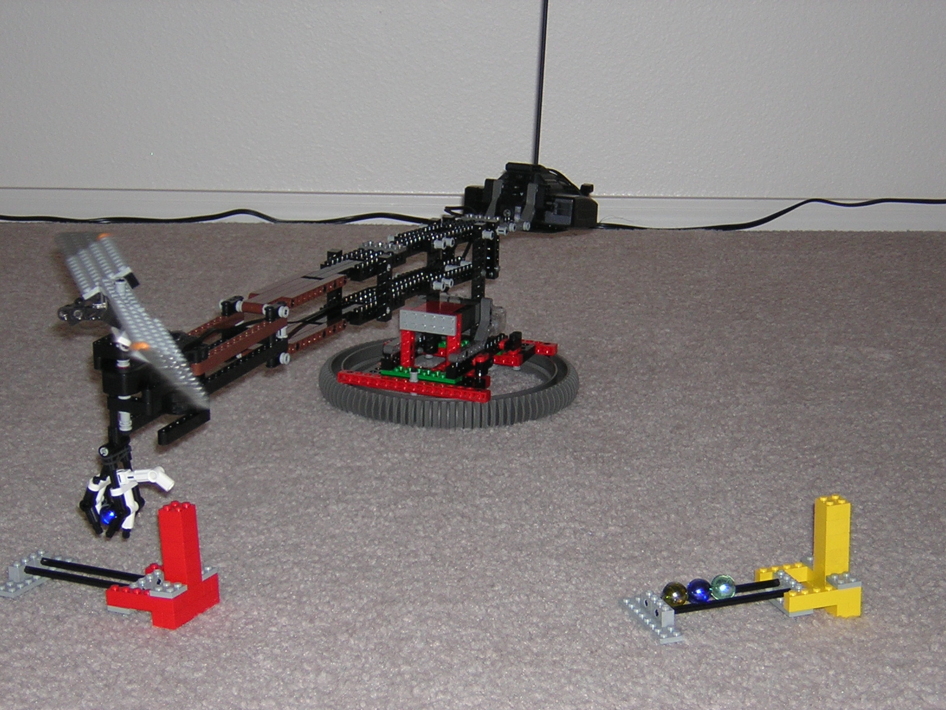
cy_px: 355
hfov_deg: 26.3
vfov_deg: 19.9
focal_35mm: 74
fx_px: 2022
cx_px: 473
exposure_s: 1/60.1
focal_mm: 9.6
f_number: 3.8
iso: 172
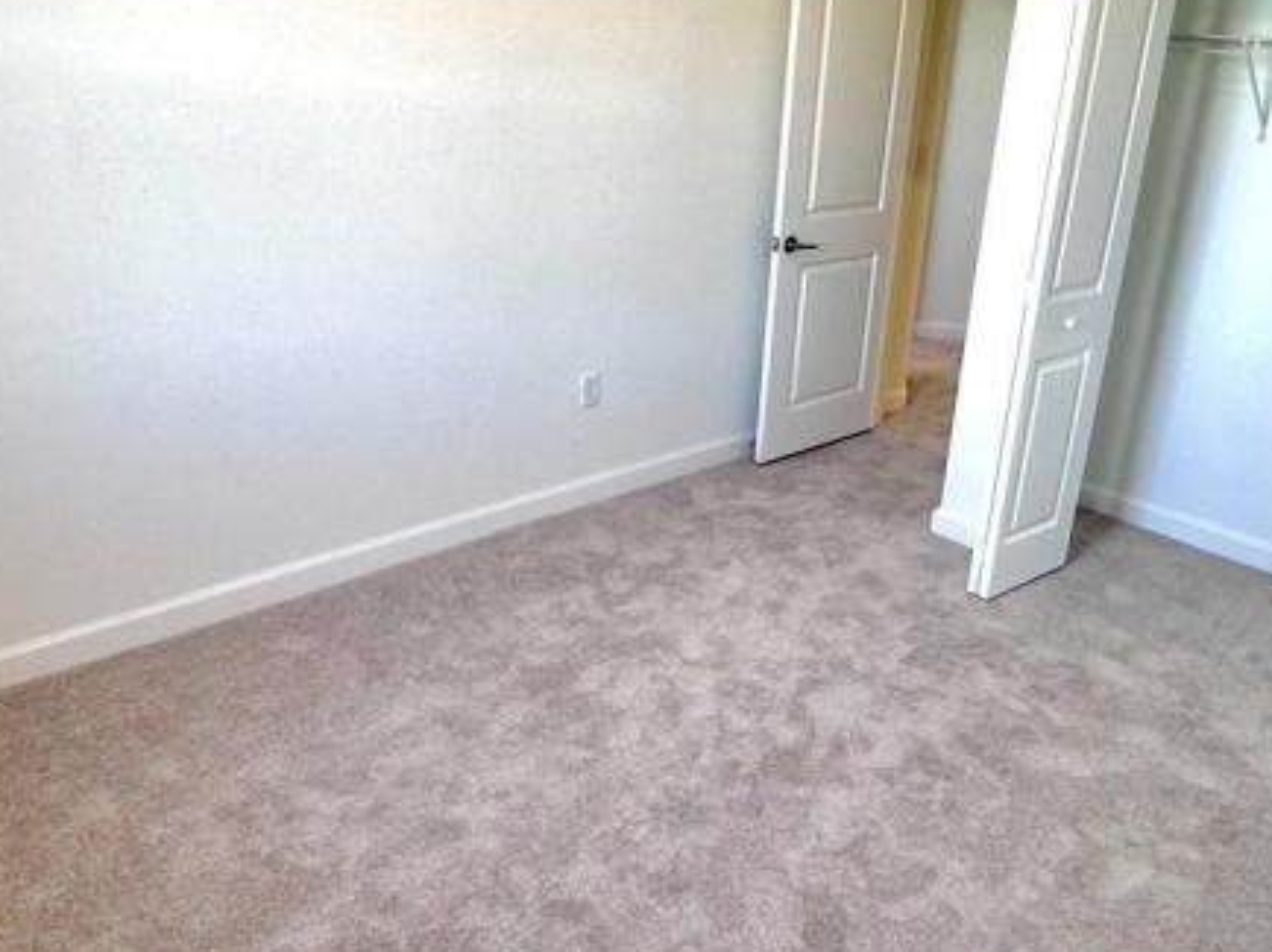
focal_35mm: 31
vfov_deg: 45.4
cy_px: 451
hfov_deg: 58.3
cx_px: 683
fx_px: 1138
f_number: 2.2
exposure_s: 1/120
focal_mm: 2.22
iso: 250
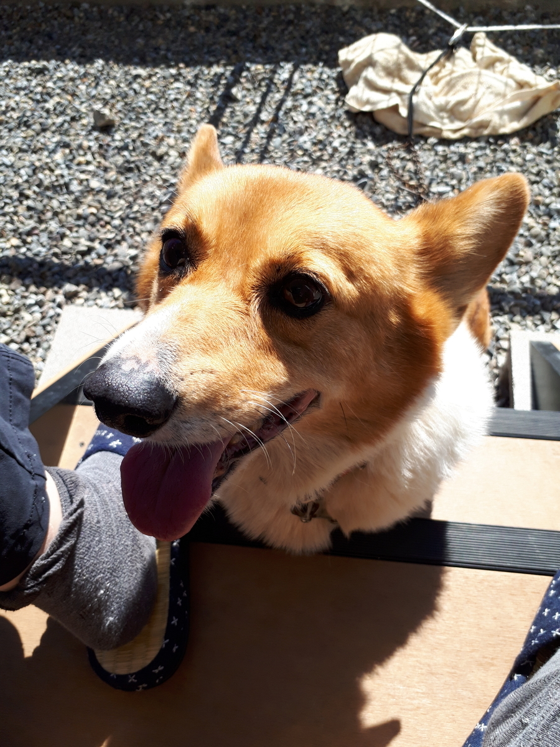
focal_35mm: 27
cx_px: 280
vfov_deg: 65.3
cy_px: 374
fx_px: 582
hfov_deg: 51.4
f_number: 1.9
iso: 40
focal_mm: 3.6
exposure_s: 1/751
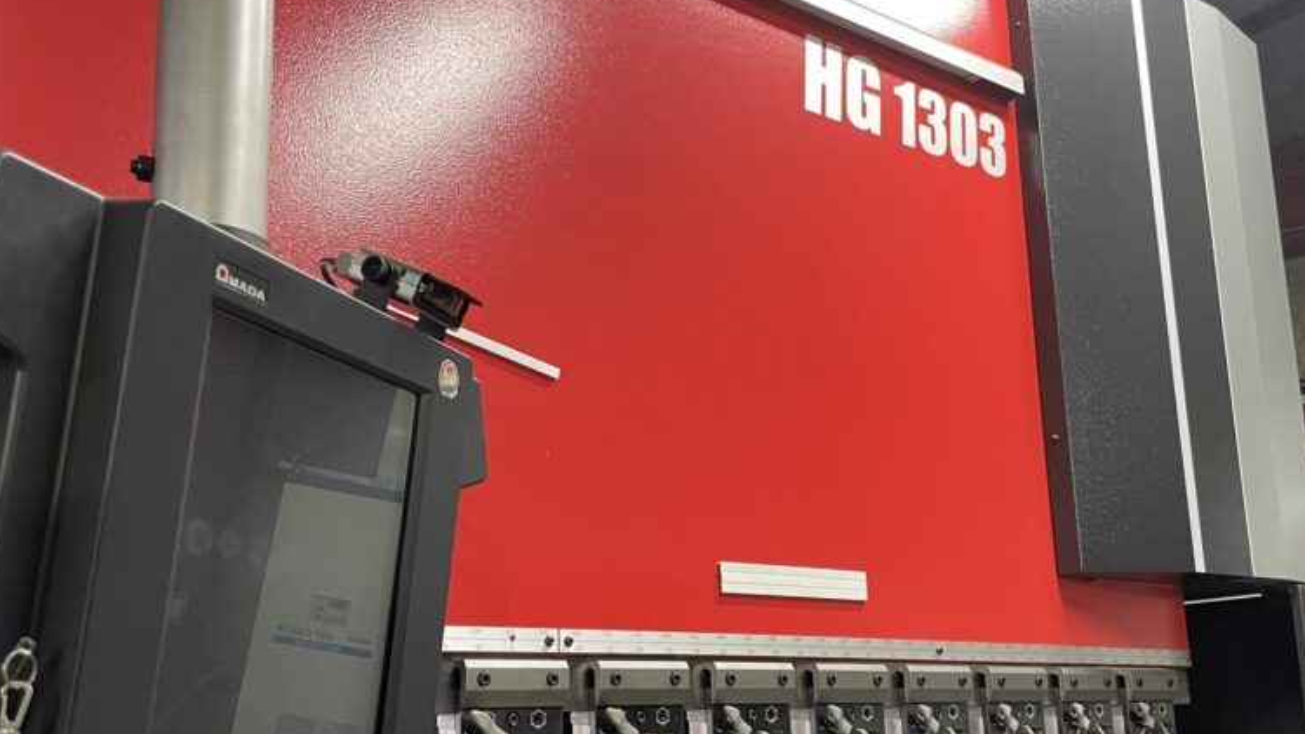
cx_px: 658
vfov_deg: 39.8
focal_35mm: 29
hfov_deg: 66.1
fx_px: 1004
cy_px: 475
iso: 320
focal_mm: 4.2
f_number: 1.6
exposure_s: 1/50
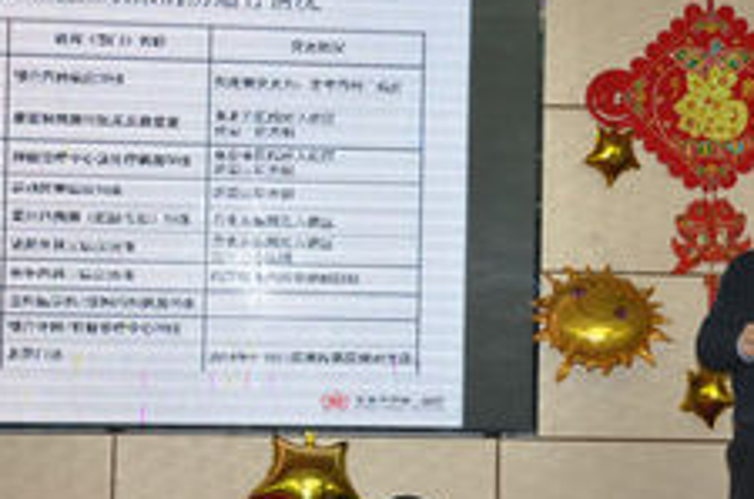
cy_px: 214
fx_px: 2383
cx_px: 473
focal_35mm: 114
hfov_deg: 18.0
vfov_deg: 12.0
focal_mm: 40
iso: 800
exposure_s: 1/125
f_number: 4.5
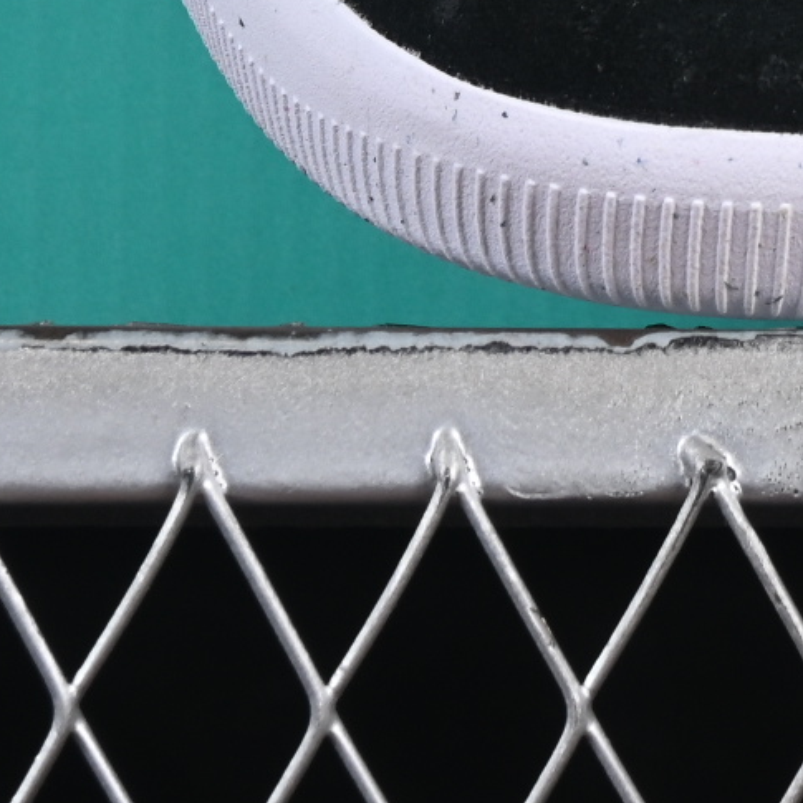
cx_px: 1220
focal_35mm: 366
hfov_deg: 4.8
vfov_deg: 4.7
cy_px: -634
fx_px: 9606
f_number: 7.1
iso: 160
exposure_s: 1/60
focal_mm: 50
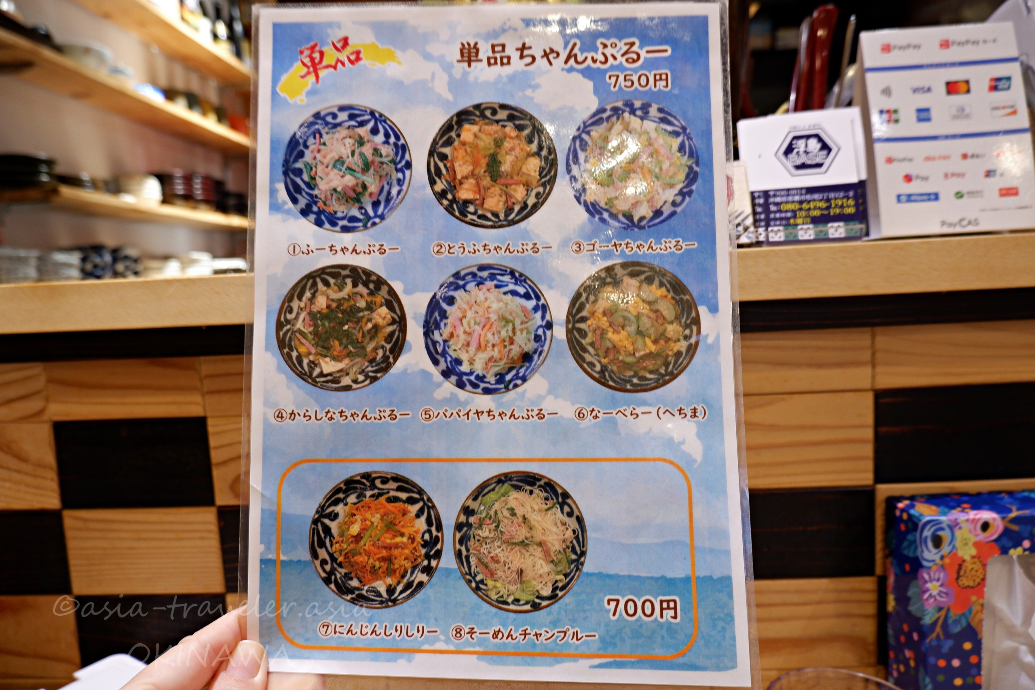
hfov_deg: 76.1
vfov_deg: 55.1
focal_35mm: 23
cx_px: 518
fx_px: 661
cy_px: 345
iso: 800
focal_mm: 15
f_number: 4
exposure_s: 1/25
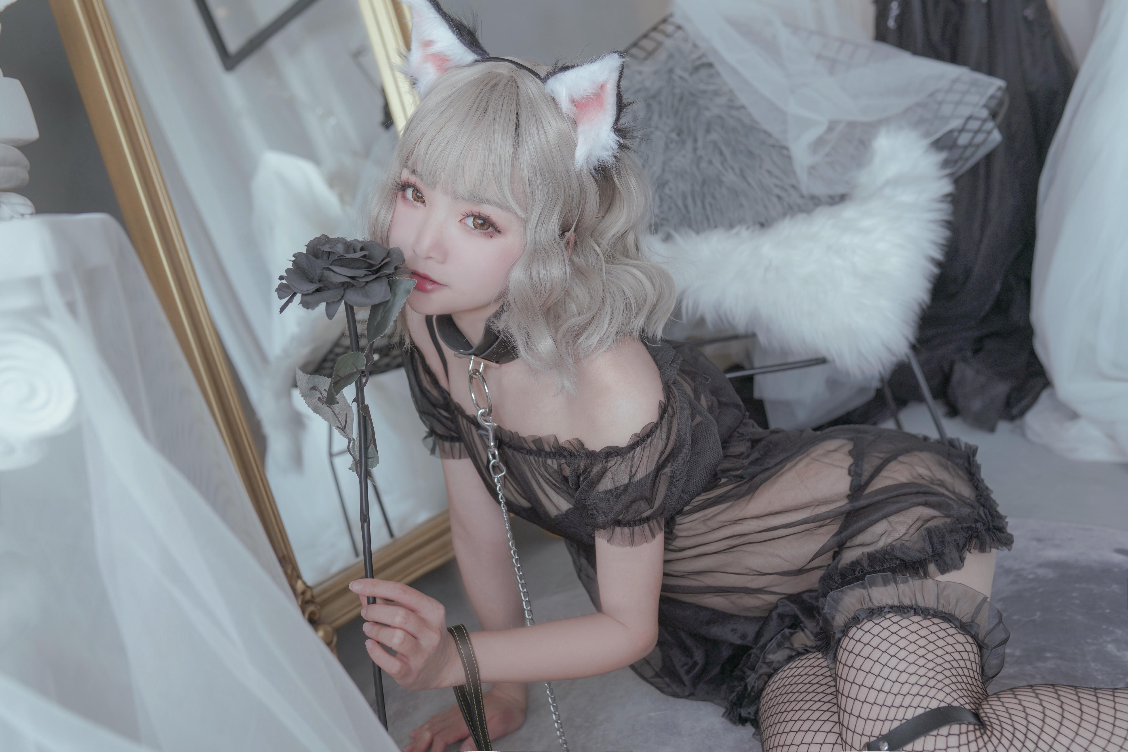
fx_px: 1097
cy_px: 376
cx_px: 564
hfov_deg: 54.4
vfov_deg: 37.9
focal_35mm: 35
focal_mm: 35
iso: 400
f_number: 4
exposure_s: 1/60
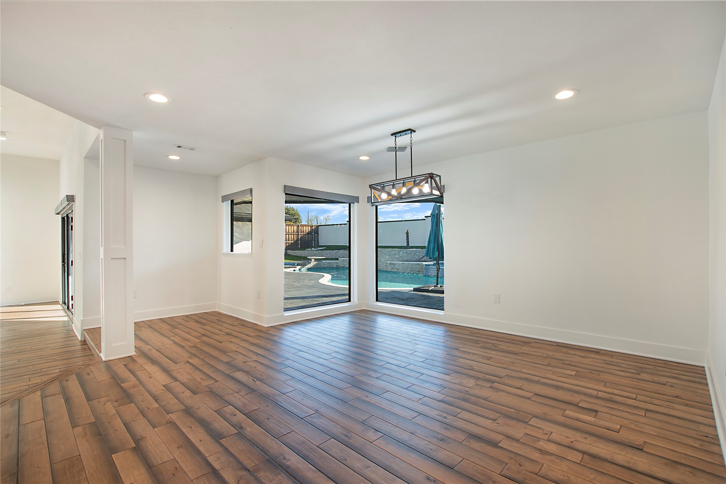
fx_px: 302
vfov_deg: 77.3
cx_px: 363
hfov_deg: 100.4
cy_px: 242
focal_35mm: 15
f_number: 5.6
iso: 100
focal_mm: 10
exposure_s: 1/80
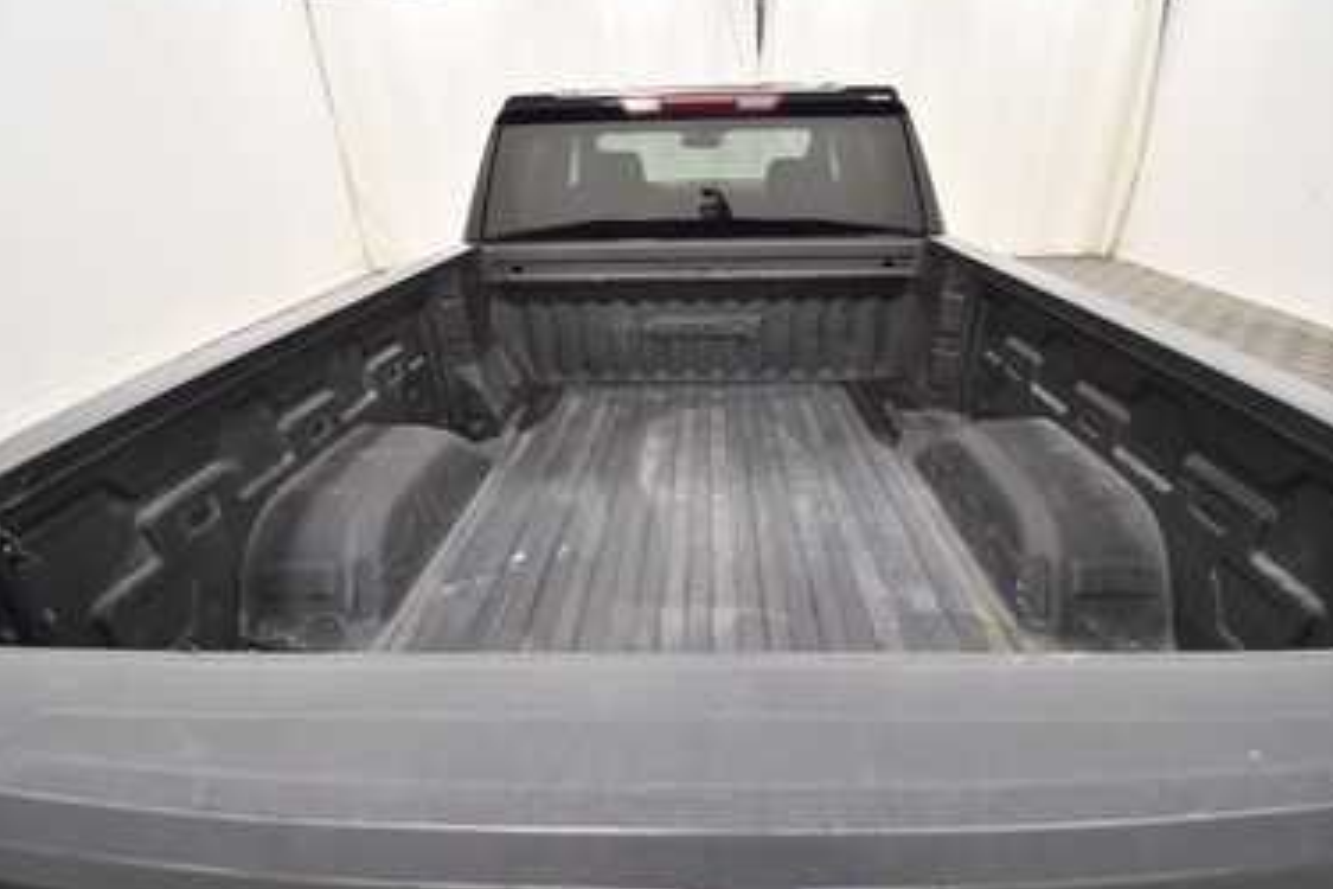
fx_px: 592
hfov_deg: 96.6
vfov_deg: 73.7
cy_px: 428
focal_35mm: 16
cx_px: 704
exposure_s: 1/125
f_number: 4.5
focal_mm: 10
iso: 900
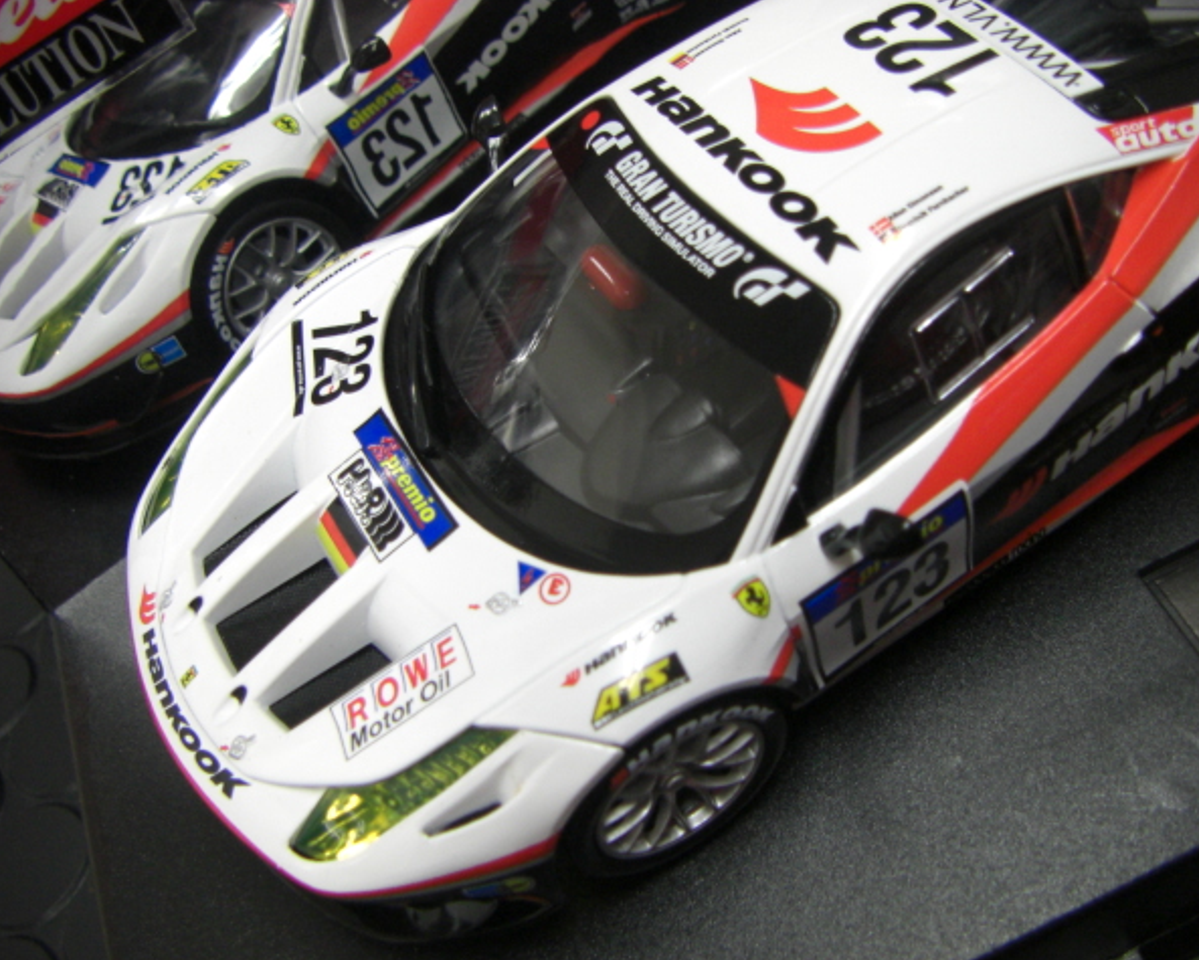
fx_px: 1420
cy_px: 477
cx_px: 615
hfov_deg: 45.8
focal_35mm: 40
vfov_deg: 37.4
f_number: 3.4
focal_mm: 6.3
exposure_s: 1/30
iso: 200
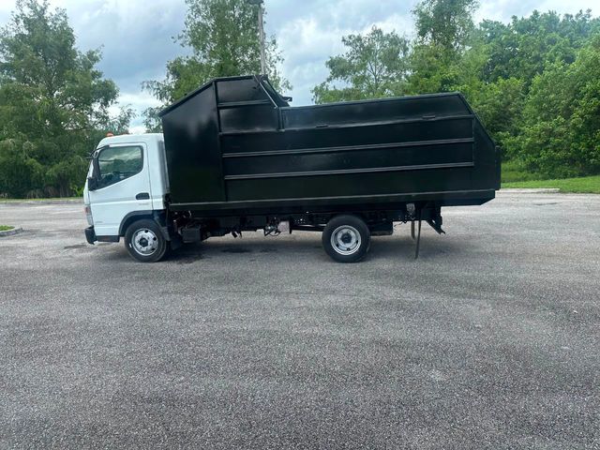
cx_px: 300
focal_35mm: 24
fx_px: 416
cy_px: 225
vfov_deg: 56.8
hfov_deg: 71.6
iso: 80
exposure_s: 1/1241
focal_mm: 6.86
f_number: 1.78
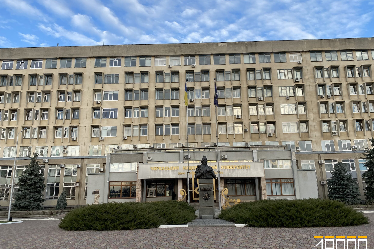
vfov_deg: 46.4
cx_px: 187
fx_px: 291
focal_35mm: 28
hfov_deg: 65.5
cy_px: 125
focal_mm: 4.25
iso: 32
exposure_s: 1/782
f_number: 1.8
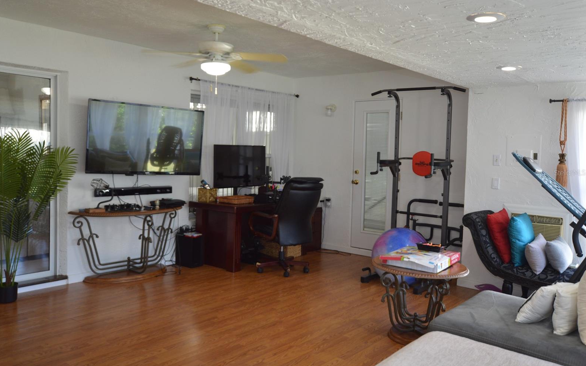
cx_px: 290
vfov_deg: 40.6
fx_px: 495
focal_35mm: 31
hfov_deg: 61.2
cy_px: 173
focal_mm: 20
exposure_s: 1/60
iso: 400
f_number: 4
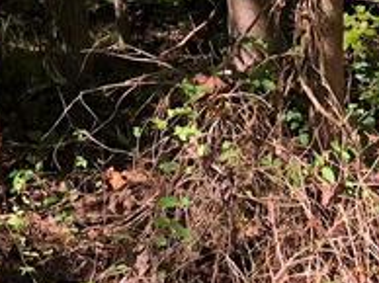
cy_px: -303
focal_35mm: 148
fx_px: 1618
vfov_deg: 9.3
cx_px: -61
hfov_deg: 13.1
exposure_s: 1/186
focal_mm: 4
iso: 20
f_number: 1.8
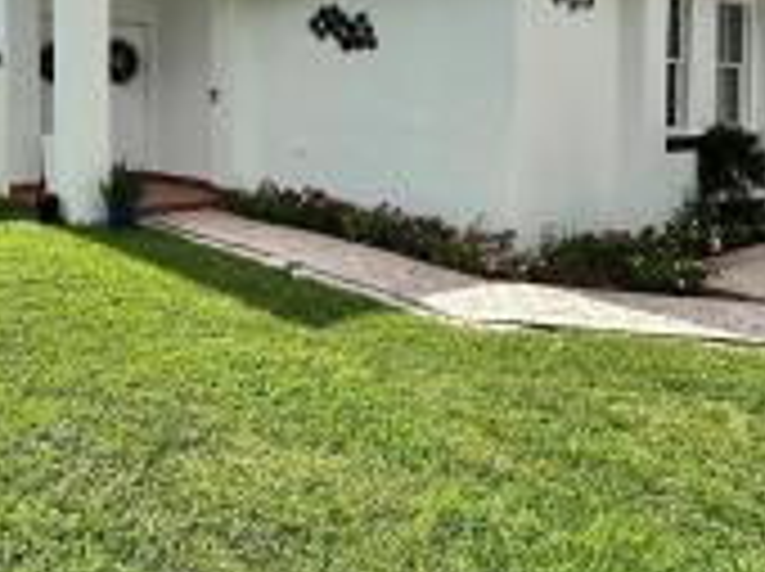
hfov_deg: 52.2
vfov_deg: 41.3
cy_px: 126
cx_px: 162
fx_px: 728
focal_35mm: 33
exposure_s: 1/2353
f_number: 2.2
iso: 50
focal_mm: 2.22
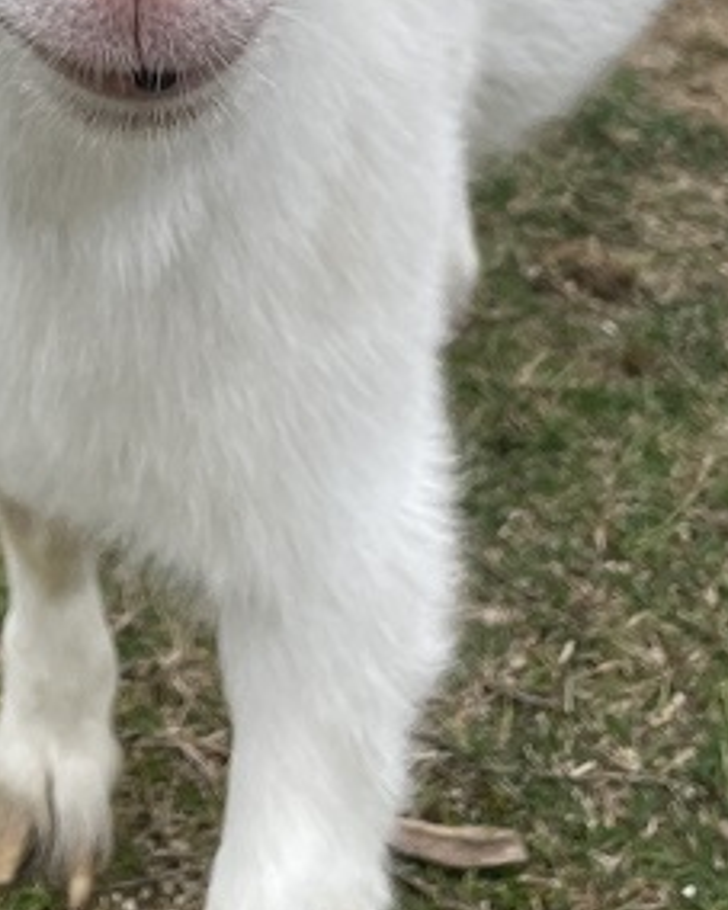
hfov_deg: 16.9
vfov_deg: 20.0
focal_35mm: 90
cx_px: 122
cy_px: -167
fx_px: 2425
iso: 32
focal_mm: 4.2
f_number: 1.6
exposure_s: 1/609
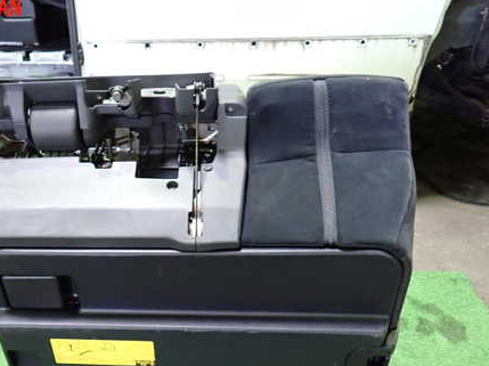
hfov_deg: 51.5
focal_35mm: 35
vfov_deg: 40.0
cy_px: 251
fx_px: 494
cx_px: 156
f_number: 2
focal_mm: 4.5
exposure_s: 1/30
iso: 640
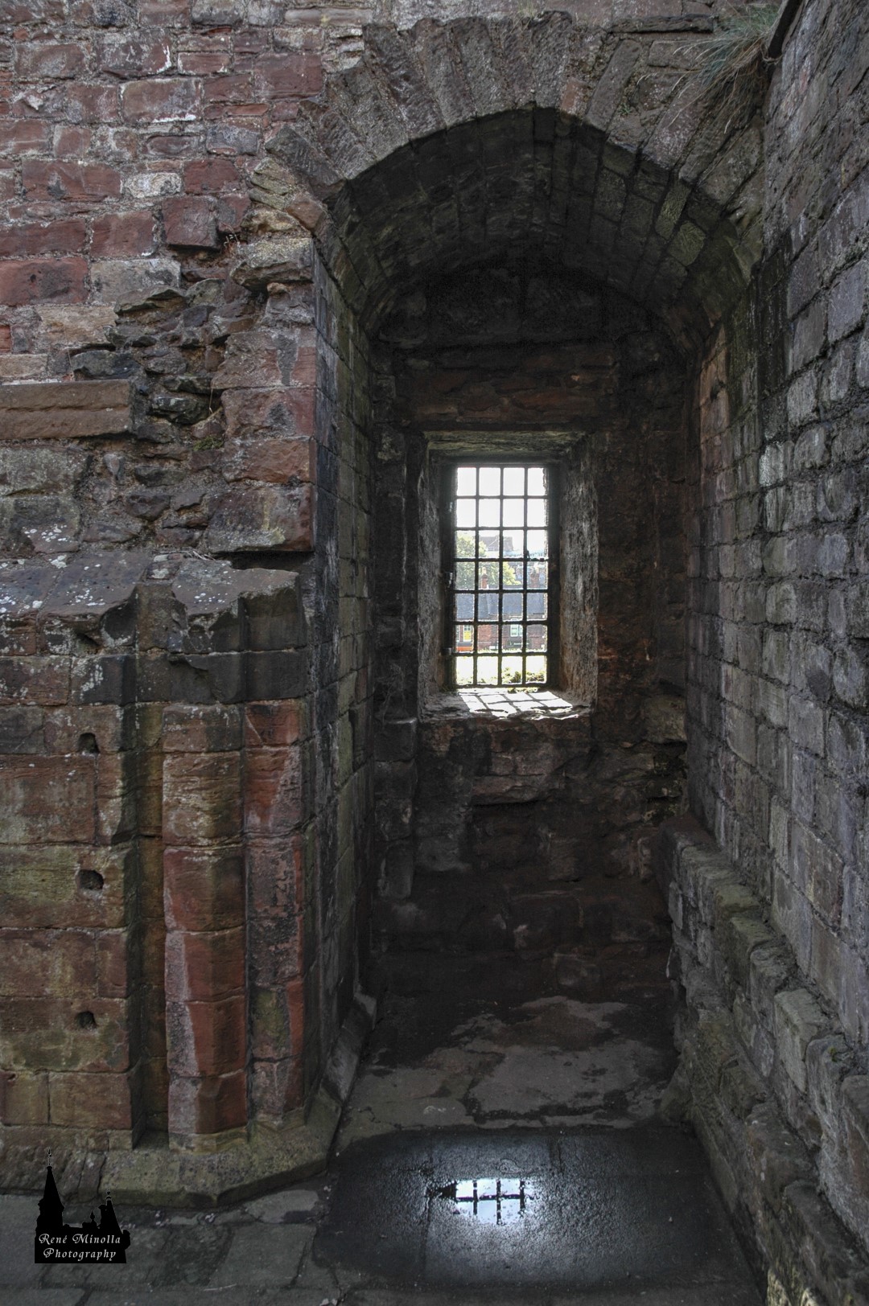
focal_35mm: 27
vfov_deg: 67.4
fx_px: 979
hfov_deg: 47.9
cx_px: 434
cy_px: 653
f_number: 5.6
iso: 200
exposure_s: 1/125
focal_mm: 18
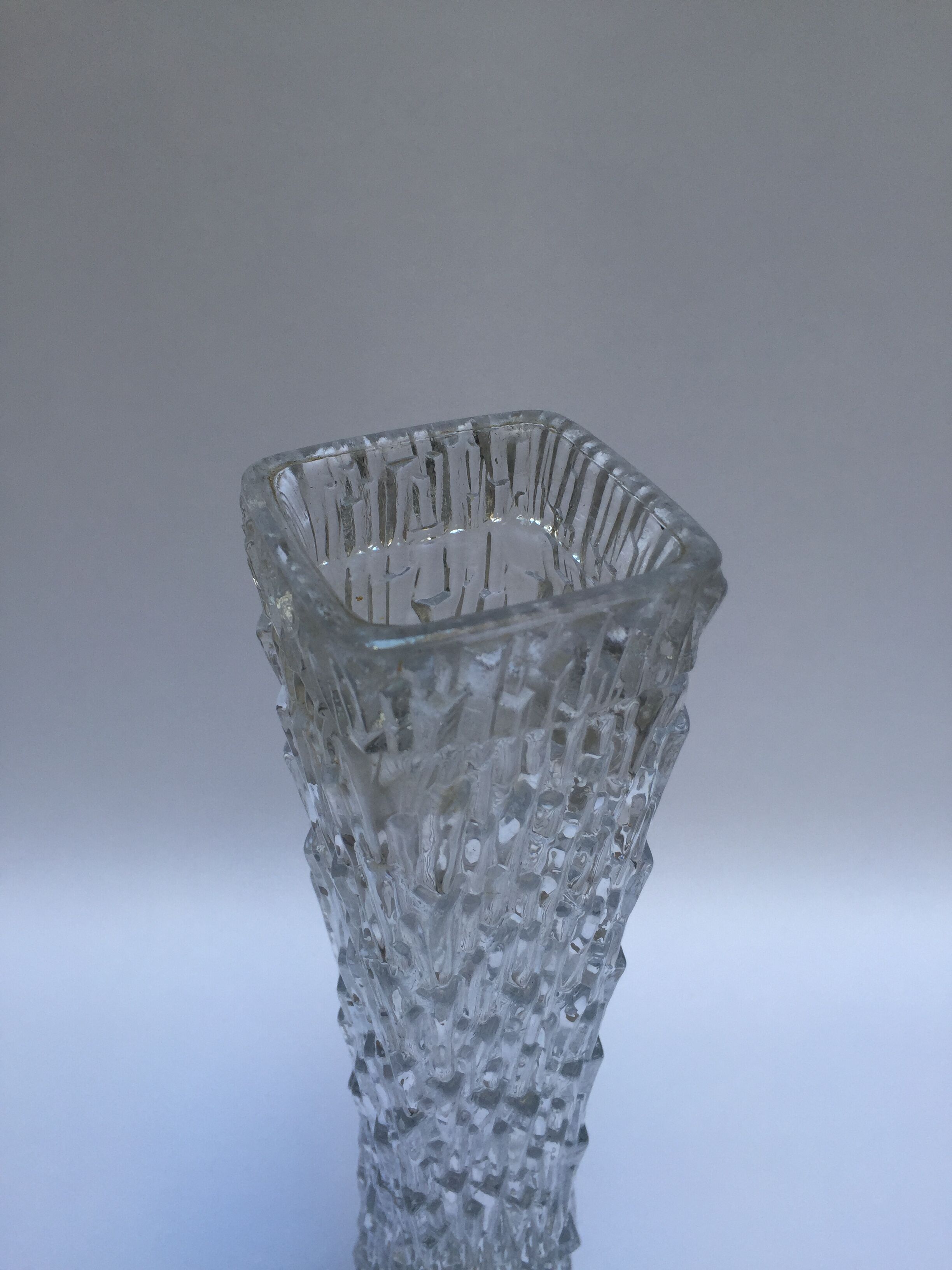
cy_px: 635
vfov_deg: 61.7
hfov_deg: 48.2
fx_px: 1063
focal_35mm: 29
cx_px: 476
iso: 32
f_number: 2.2
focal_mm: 4.15
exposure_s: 1/50
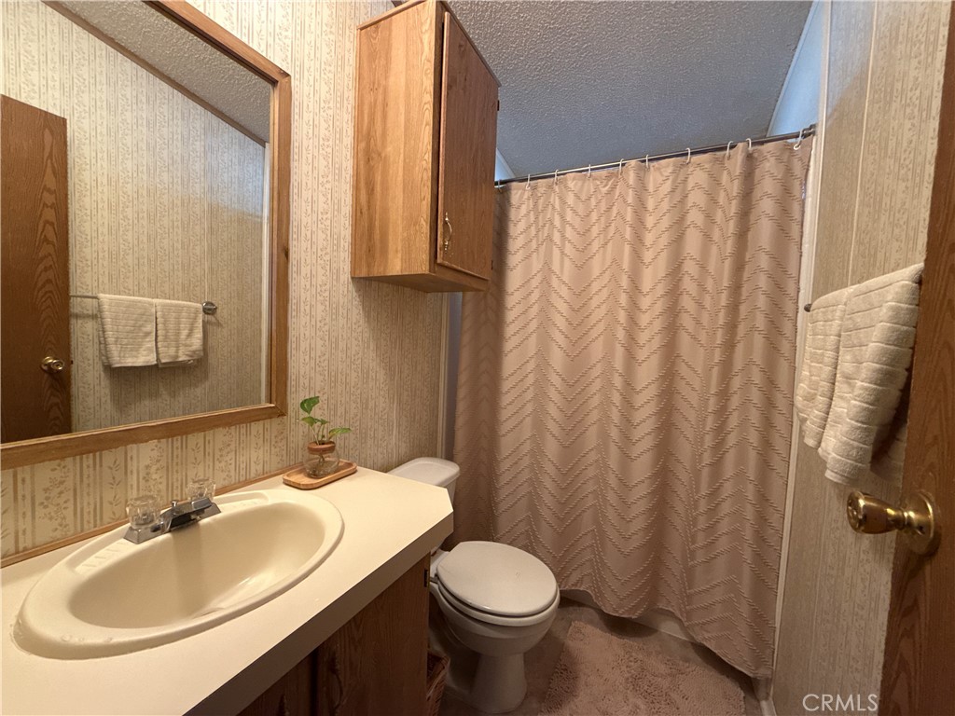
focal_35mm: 14
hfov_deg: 102.1
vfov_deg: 85.7
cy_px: 358
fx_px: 386
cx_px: 478
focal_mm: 2.22
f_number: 2.2
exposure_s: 1/60
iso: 640
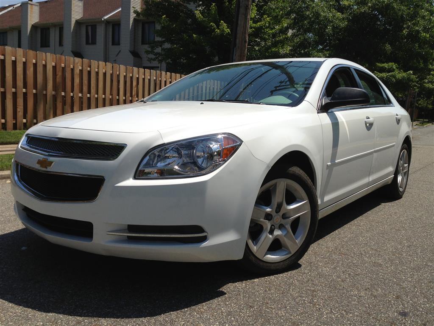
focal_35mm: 33
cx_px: 217
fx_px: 414
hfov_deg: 55.4
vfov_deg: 42.9
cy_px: 163
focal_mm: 4.13
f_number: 2.4
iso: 50
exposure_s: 1/2088
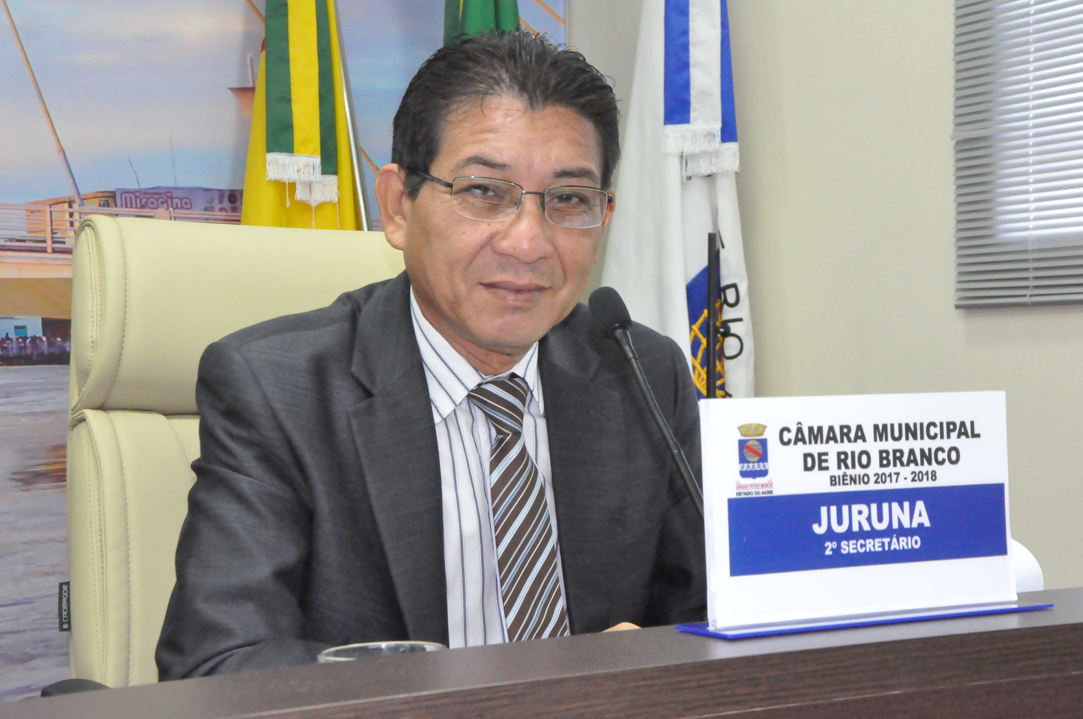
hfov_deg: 33.4
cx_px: 542
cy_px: 360
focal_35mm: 60
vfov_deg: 22.6
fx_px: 1803
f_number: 14
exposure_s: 1/30
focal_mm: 40
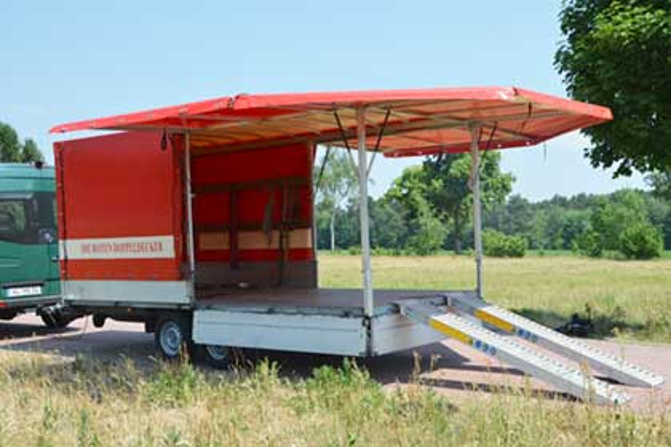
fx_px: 540
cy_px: 224
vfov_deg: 45.0
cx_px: 336
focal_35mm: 29
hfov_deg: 63.7
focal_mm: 29
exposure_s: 1/250
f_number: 10
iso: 100
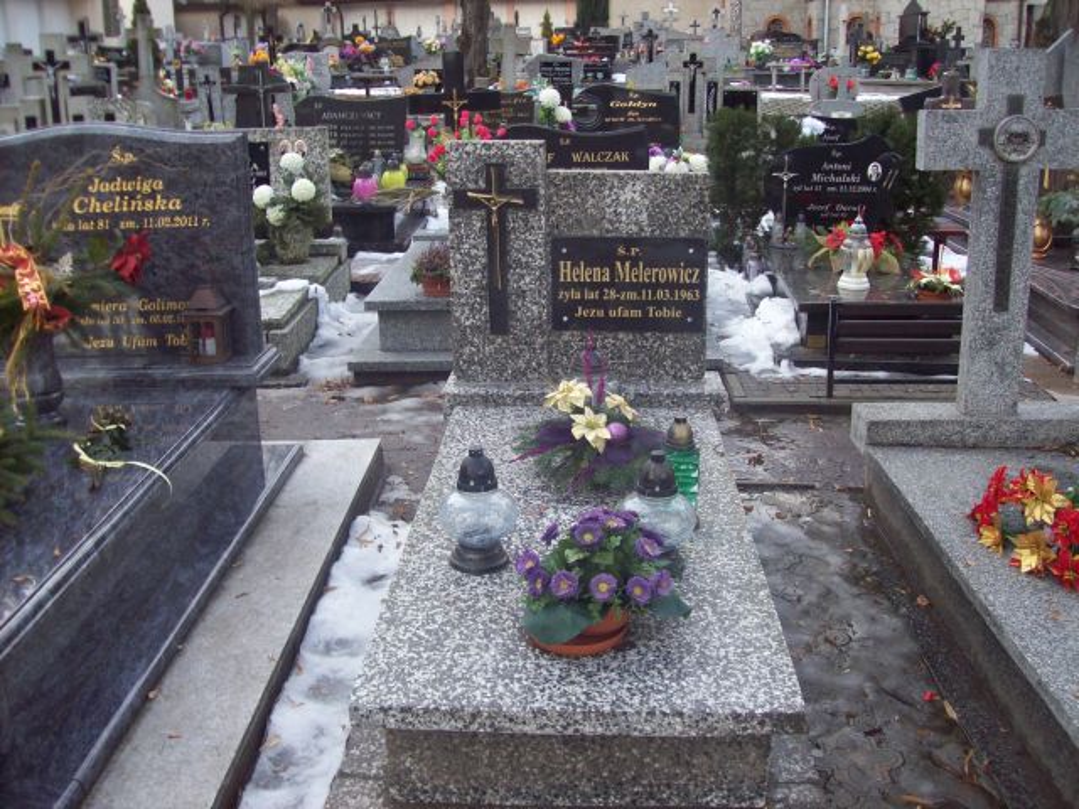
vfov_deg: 39.7
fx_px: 1122
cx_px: 540
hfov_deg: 51.4
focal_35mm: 36
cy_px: 404
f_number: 2.7
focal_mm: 6
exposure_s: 1/111
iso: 80
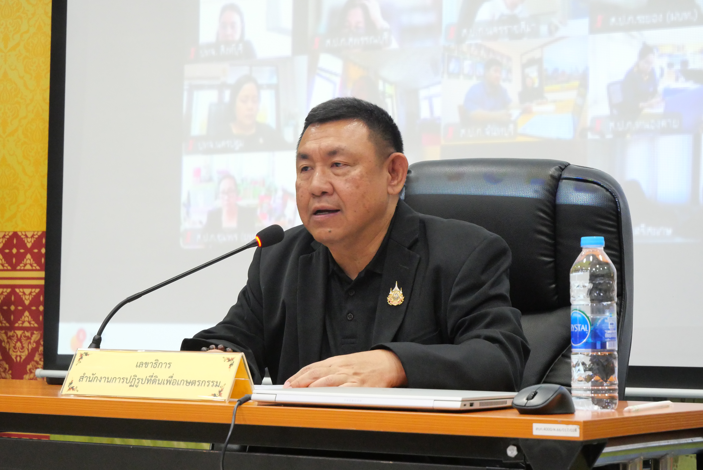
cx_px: 352
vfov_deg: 14.1
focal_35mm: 97
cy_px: 235
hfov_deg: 21.0
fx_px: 1895
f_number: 6.3
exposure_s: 1/40
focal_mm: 47
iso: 3200
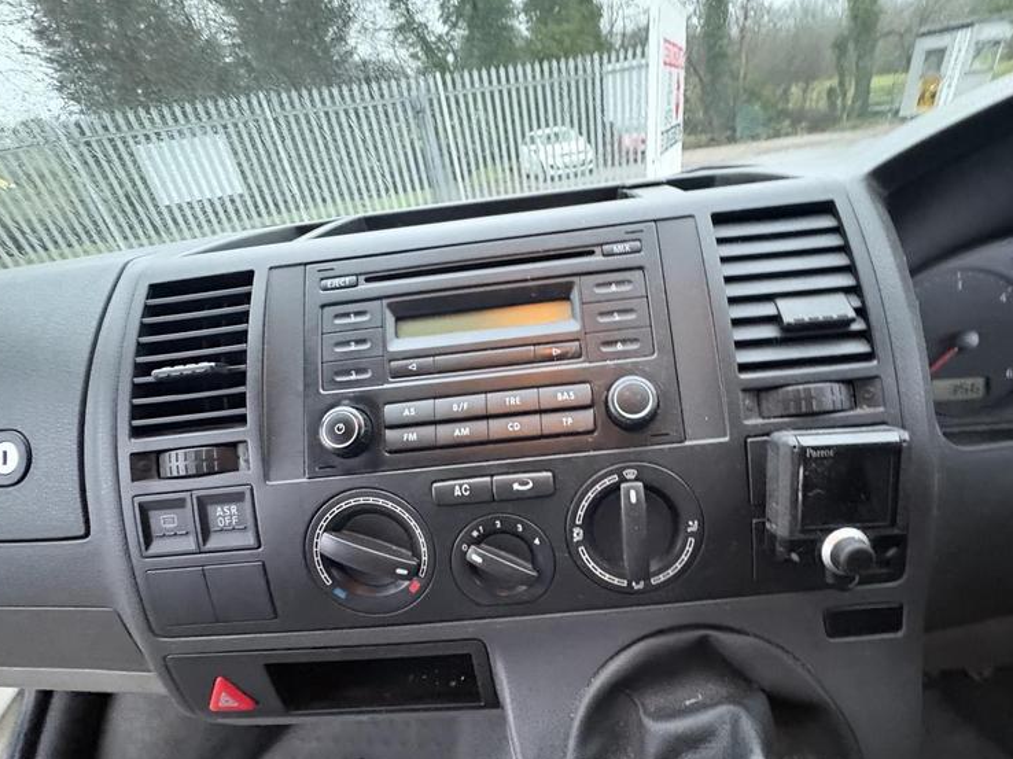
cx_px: 552
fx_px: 497
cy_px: 435
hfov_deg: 90.8
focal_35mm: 17
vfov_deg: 74.3
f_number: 2.2
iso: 1000
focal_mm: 2.22
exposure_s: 1/30
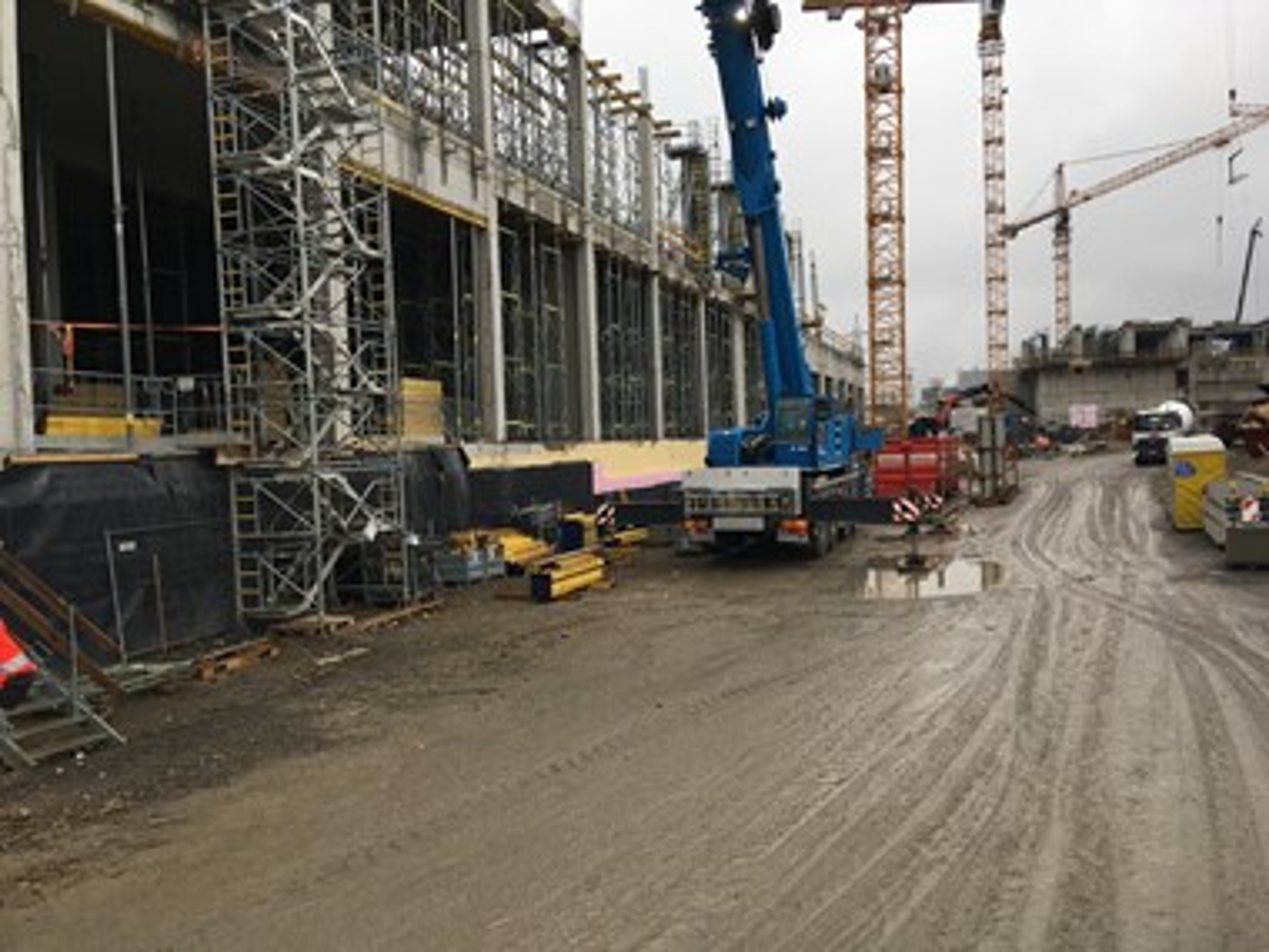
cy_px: 476
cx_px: 634
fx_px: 1063
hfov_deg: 61.7
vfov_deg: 48.2
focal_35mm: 29
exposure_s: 1/234
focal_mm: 4.15
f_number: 2.2
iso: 25
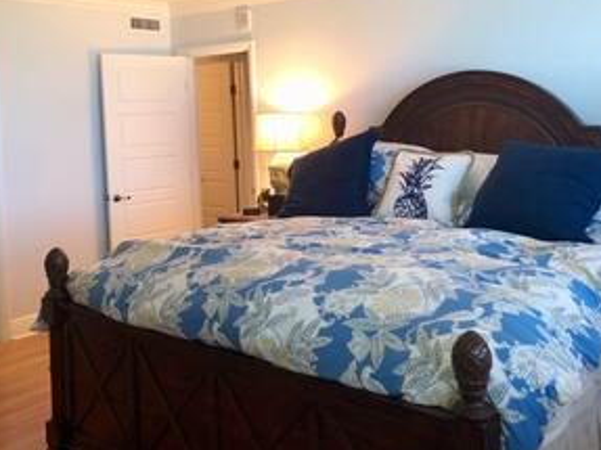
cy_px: 151
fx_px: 677
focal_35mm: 39
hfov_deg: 47.9
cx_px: 302
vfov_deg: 36.4
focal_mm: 3.99
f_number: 1.8
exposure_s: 1/30
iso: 32
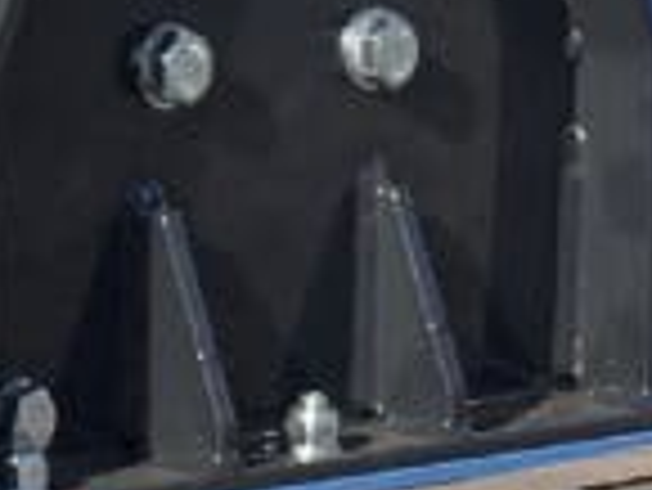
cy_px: -245
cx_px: -549
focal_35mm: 297
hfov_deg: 6.5
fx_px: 5599
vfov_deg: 5.0
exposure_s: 1/2304
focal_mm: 6.86
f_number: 1.78
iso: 64
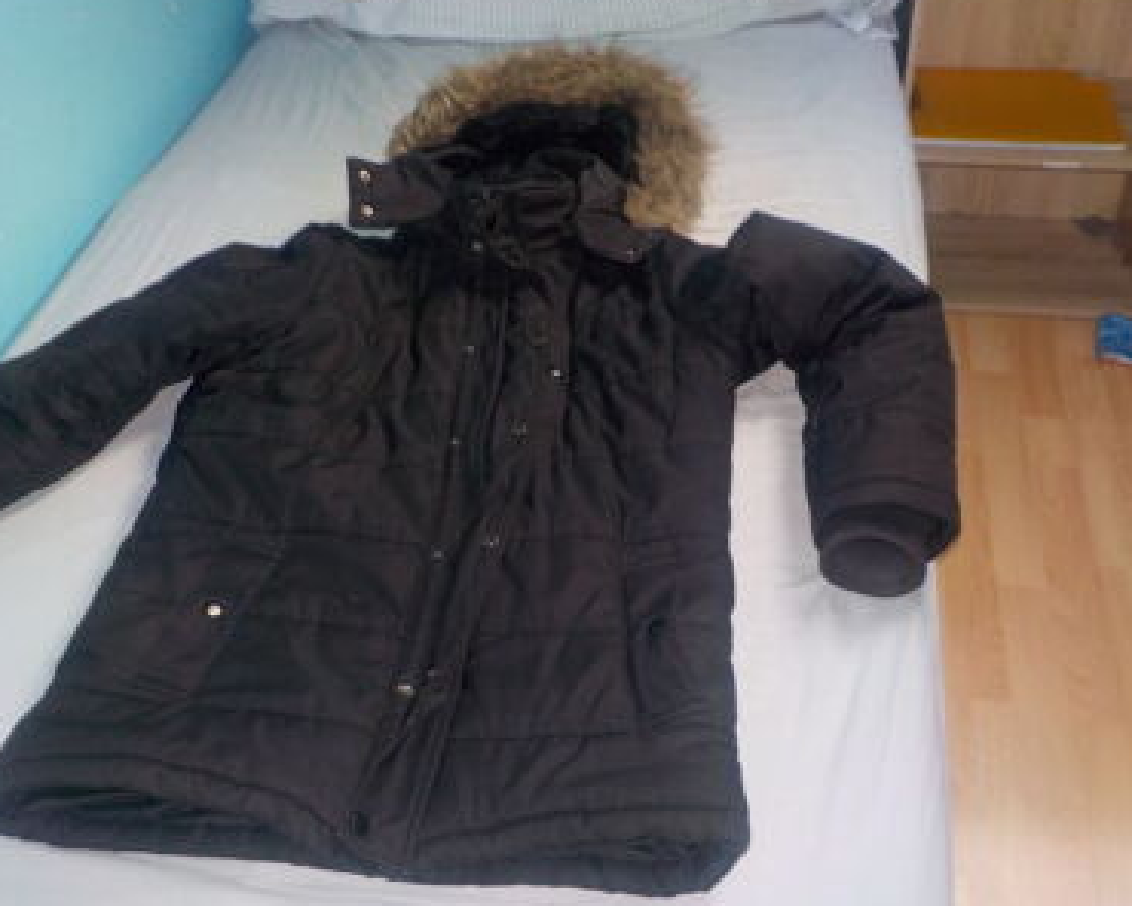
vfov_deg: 39.1
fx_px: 1273
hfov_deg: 47.9
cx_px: 554
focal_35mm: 38
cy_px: 407
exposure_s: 1/30
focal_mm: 4.1
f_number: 3.3
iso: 200
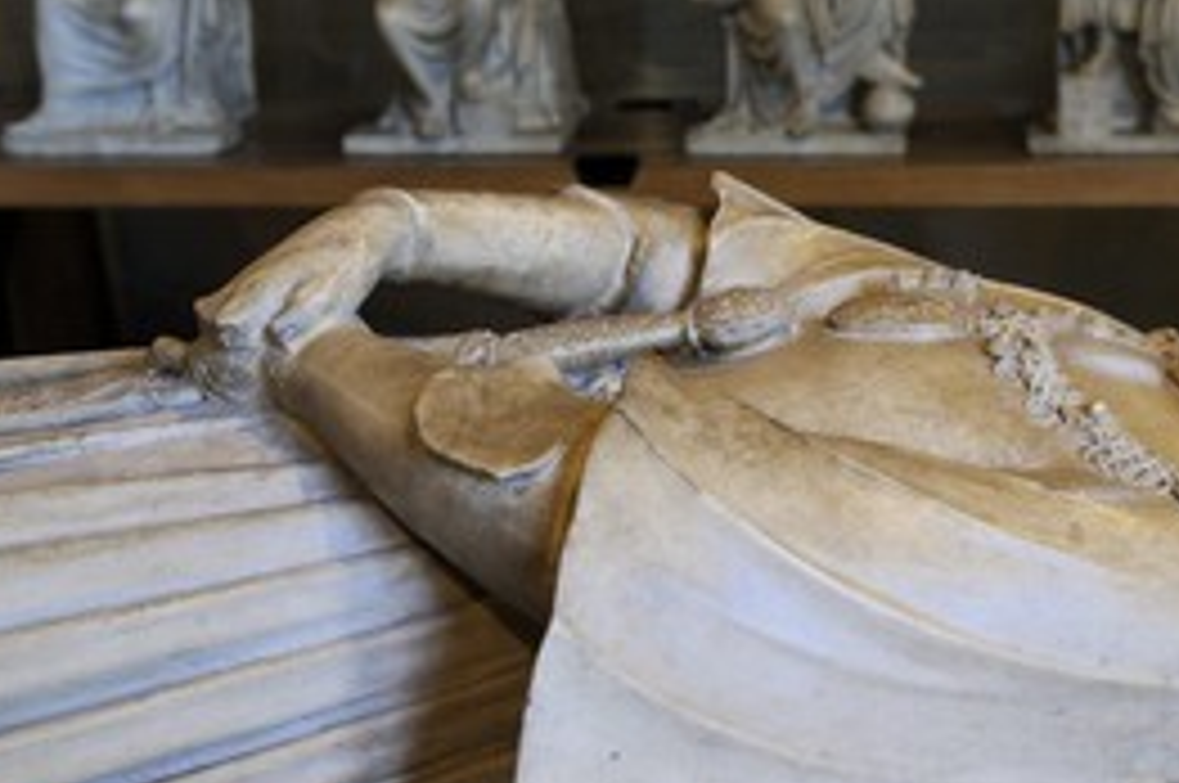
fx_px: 1995
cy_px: 333
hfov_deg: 32.1
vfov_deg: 22.2
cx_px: 922
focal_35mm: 61
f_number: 4
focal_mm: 38
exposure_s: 1/50
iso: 800
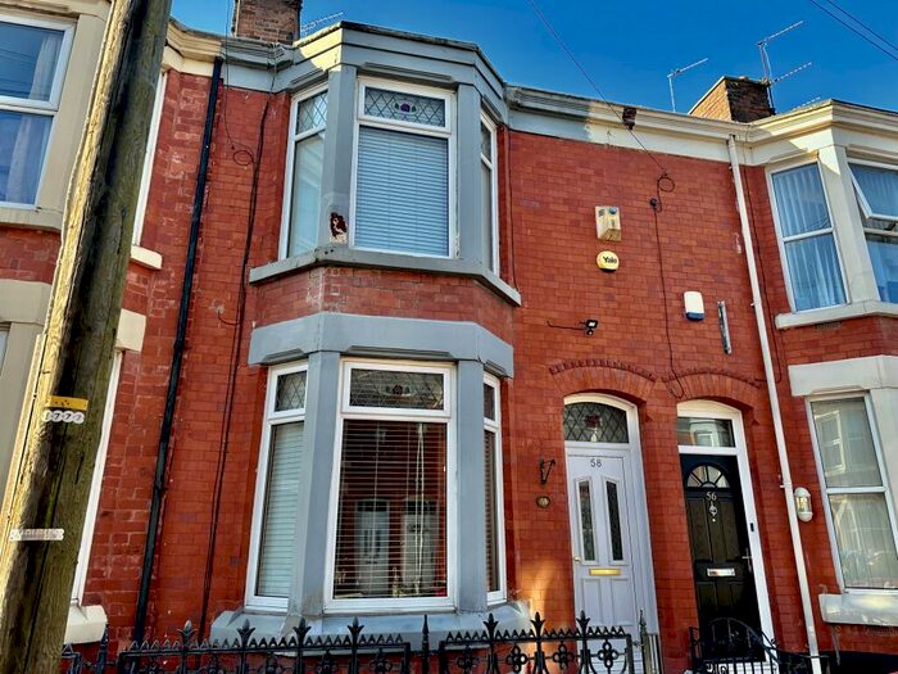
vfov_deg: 56.8
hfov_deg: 71.6
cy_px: 337
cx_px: 449
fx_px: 623
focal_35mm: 24
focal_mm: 6.86
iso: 80
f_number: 1.78
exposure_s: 1/587
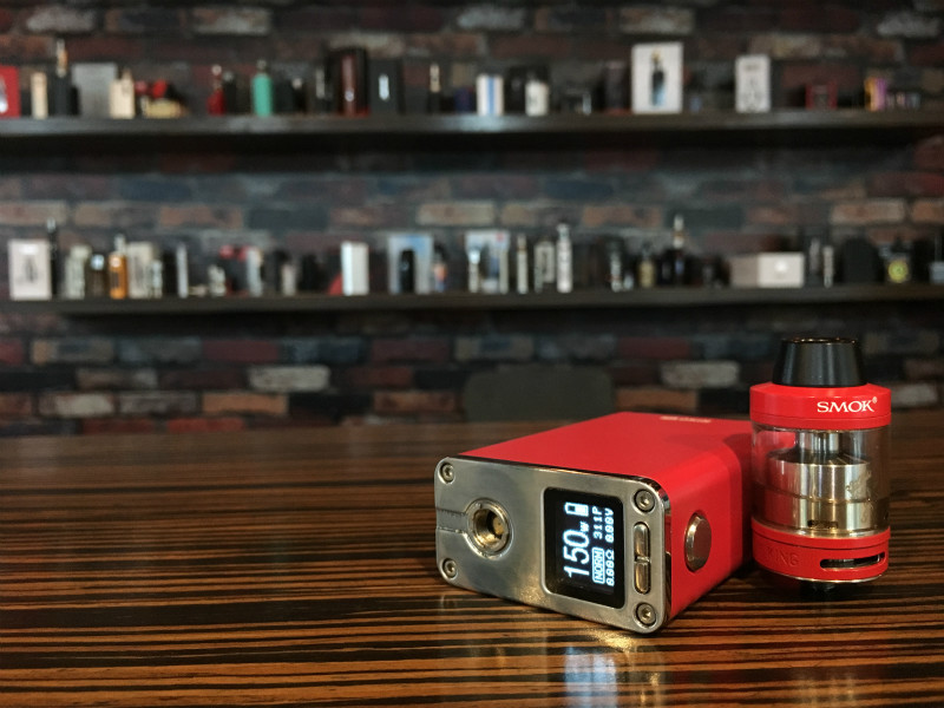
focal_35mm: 29
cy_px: 354
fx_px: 791
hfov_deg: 61.7
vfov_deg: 48.2
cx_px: 472
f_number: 2.2
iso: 200
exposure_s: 1/17
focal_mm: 4.15
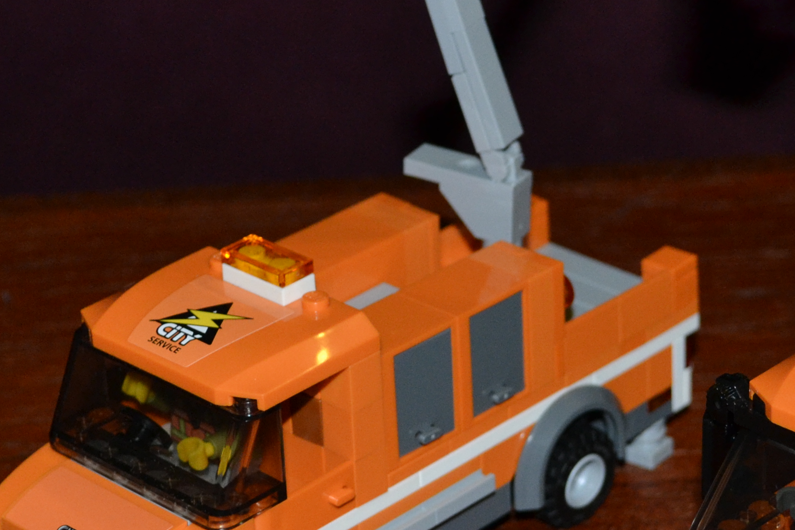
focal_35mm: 128
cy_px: 264
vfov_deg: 10.7
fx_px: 2826
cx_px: 514
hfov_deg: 16.0
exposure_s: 1/60
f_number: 4.8
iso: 1100
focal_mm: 32
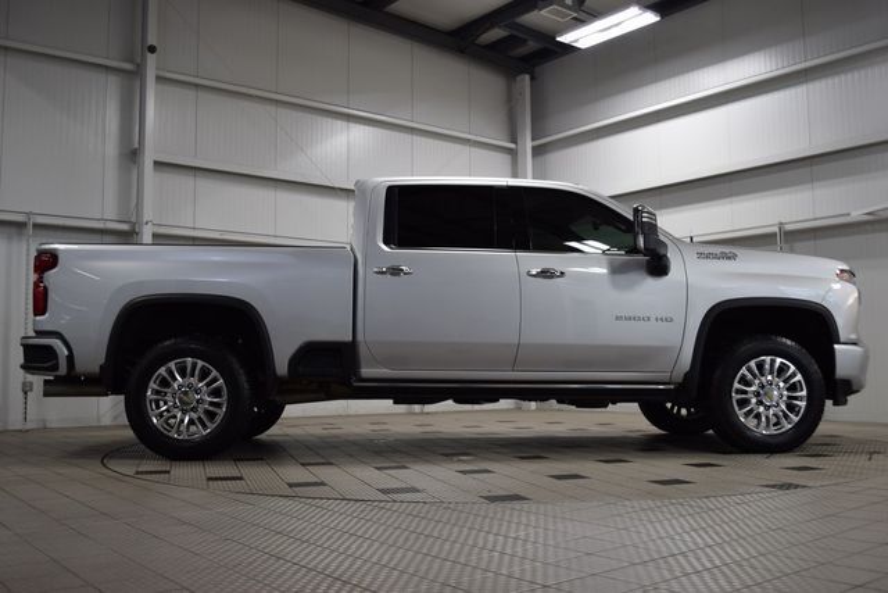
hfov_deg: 57.2
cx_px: 444
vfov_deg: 40.0
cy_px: 296
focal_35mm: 33
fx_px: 814
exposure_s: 1/80
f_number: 4.5
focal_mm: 22
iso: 400
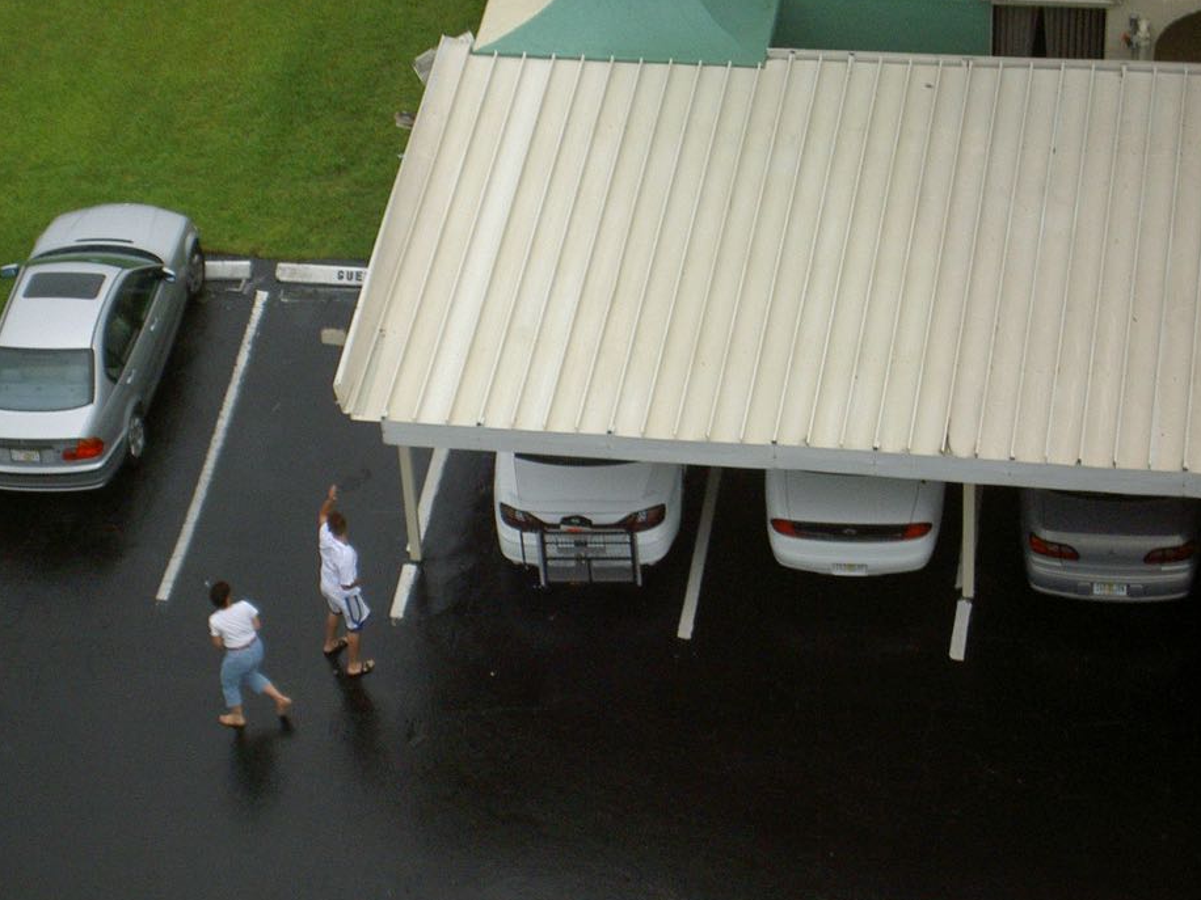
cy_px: 448
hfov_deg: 17.3
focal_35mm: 114
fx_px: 3955
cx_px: 543
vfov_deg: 13.0
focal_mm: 16.8
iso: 200
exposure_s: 1/100
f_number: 4.9
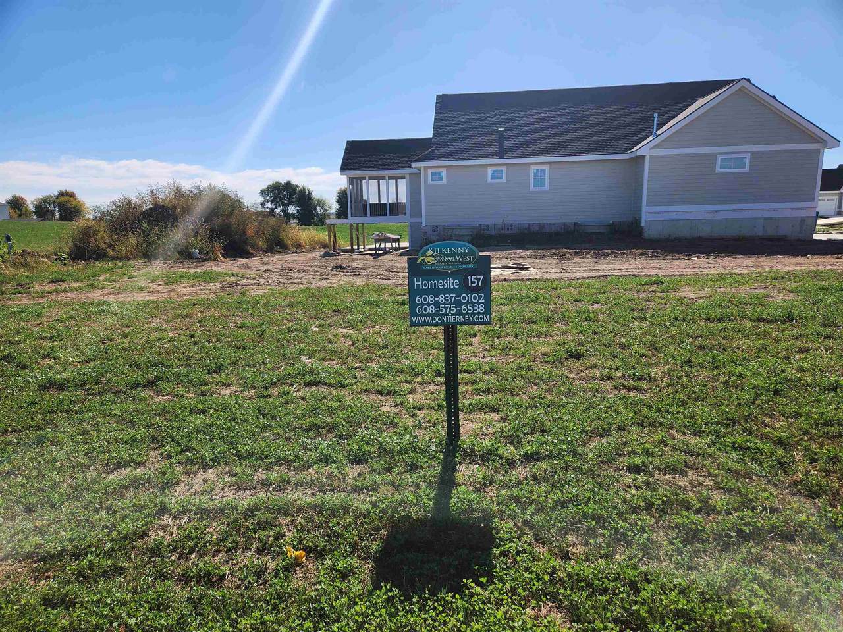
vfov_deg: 58.9
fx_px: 560
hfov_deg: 73.9
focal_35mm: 23
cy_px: 316
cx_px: 422
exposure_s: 1/1967
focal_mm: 5.4
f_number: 1.8
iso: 20
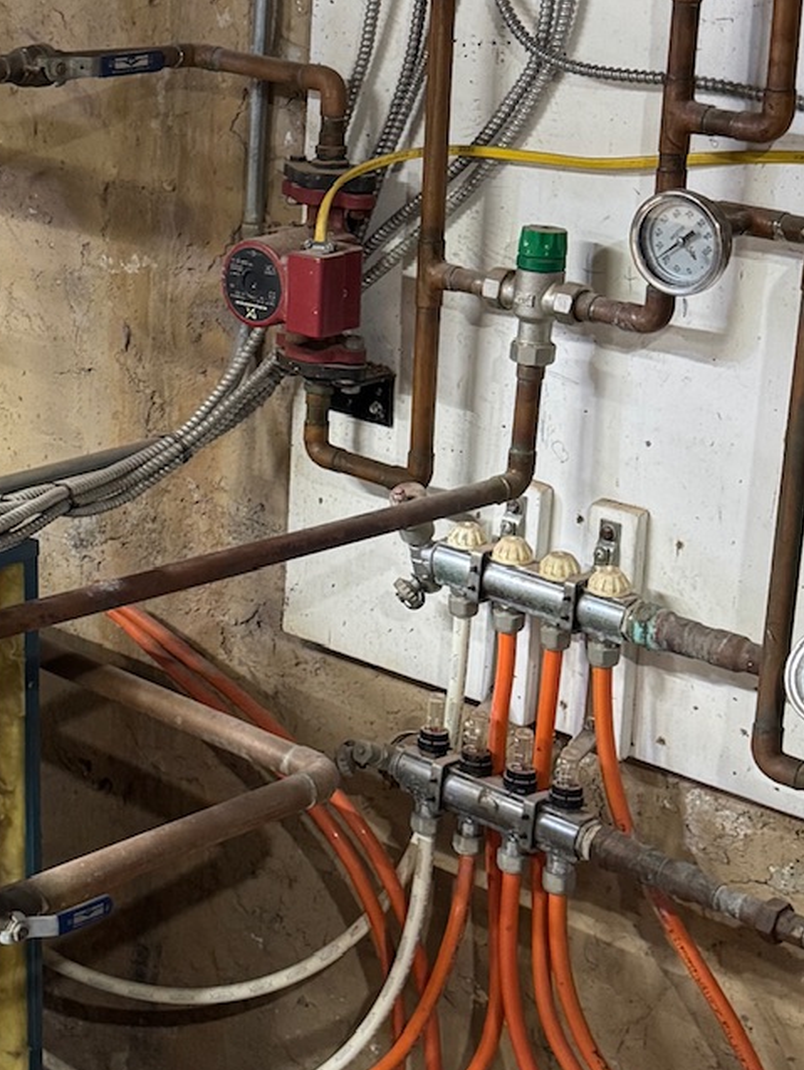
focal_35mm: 77
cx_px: 82
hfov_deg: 18.8
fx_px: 2383
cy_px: 369
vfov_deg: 25.2
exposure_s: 1/60
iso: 500
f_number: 1.78
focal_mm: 6.76
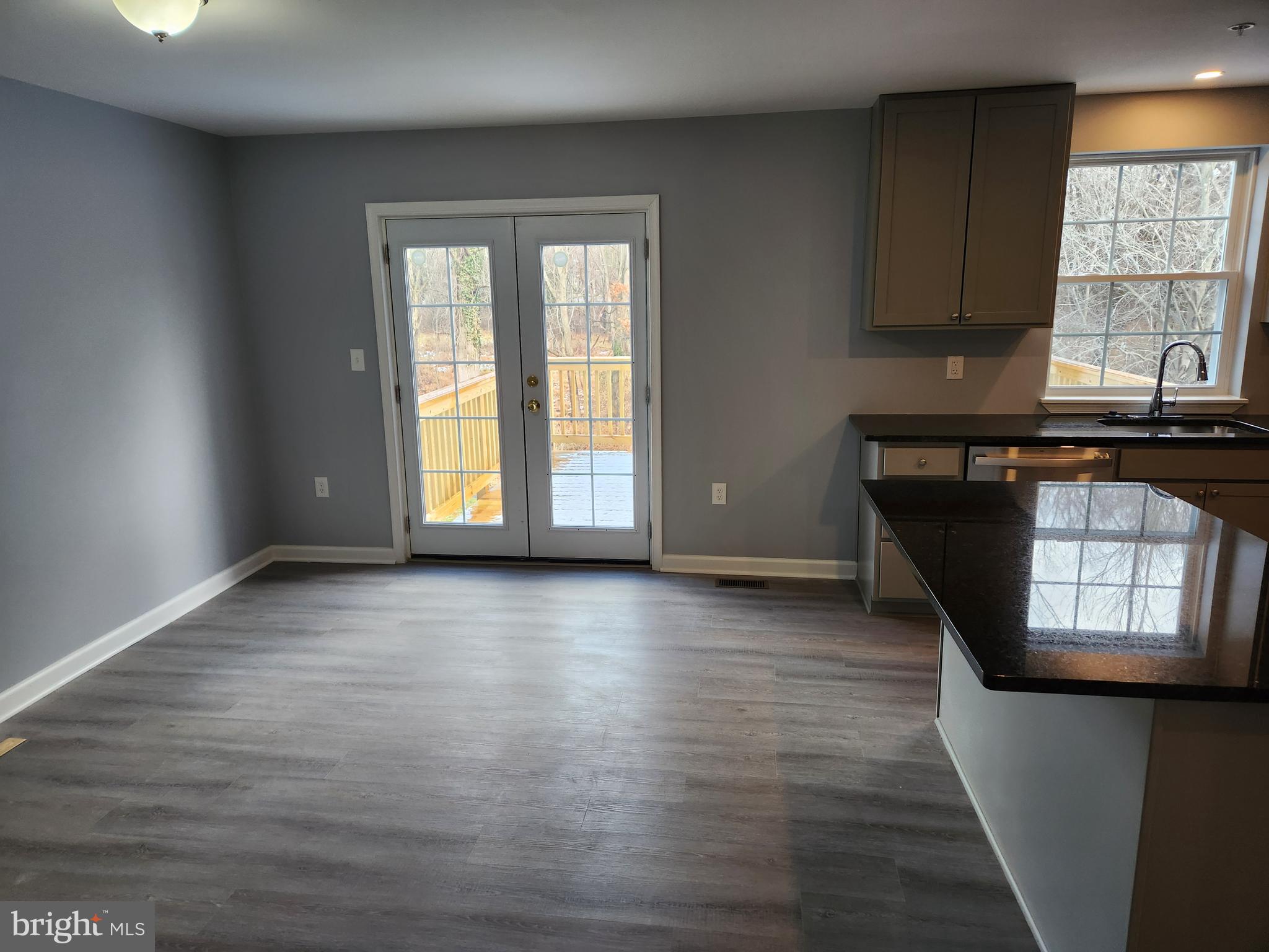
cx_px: 634
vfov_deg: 58.9
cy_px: 476
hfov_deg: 73.9
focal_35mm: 23
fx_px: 843
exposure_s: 1/180
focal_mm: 5.4
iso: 125
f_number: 1.8
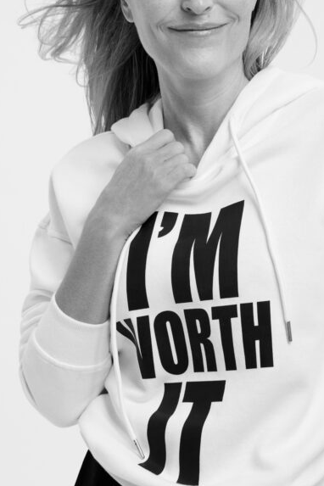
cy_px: 243
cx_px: 216
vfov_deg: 16.4
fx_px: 1687
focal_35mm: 125
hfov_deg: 11.0
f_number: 11
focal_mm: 70
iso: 400
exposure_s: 1/200
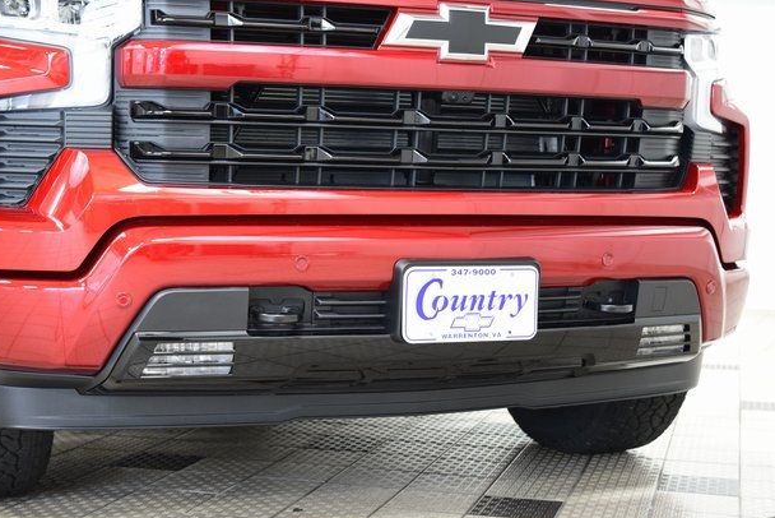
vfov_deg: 22.6
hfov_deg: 33.4
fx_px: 1292
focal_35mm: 60
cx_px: 370
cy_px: 271
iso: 1600
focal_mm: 38
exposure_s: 1/50
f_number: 2.8
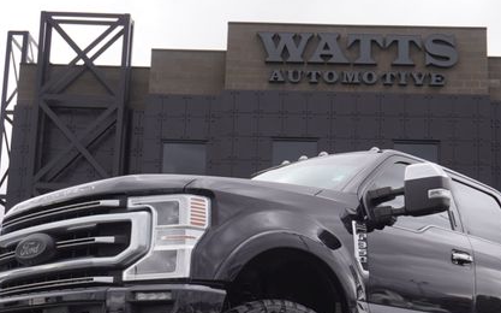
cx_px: 298
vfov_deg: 21.8
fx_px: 802
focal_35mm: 59
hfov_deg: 34.6
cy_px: 252
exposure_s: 1/80
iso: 100
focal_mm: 25
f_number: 5
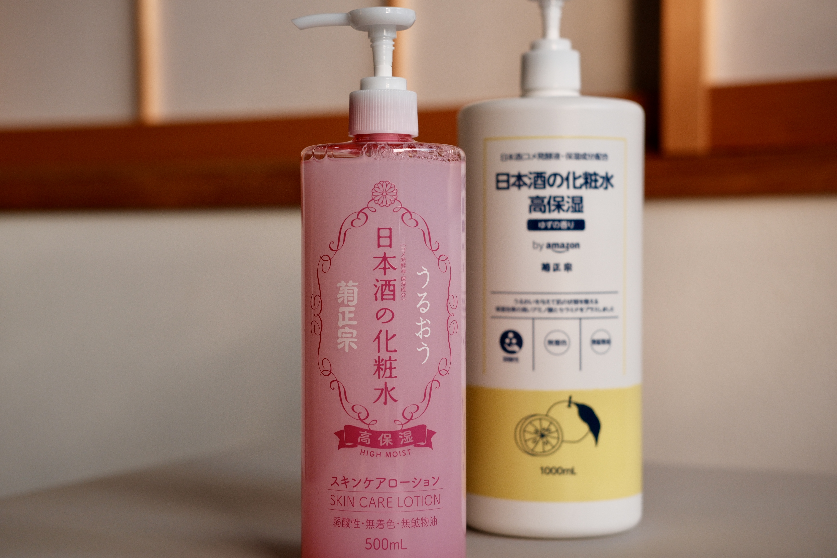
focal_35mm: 53
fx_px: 1232
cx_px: 418
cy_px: 279
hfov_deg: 37.5
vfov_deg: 25.5
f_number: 3.2
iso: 500
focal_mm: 35
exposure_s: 1/150
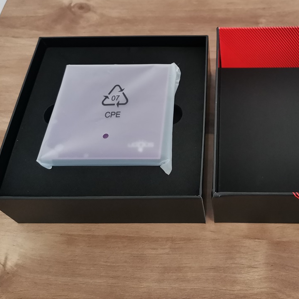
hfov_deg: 40.0
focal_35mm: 41
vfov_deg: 40.4
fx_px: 401
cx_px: 219
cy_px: 101
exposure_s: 1/100
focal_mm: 4.75
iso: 250
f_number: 1.8
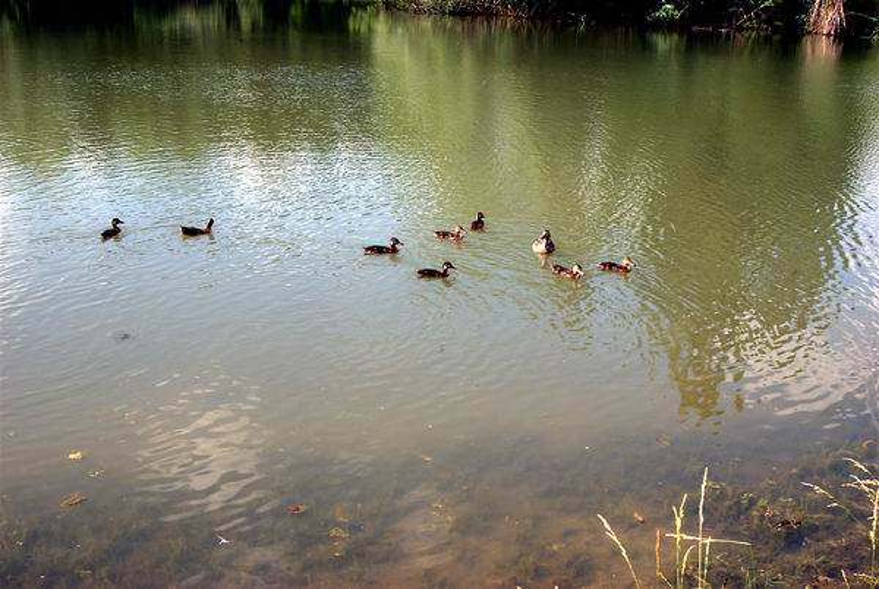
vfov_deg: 37.0
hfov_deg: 53.1
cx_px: 440
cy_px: 294
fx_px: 880
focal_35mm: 36
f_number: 7.1
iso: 100
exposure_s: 1/200
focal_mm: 24
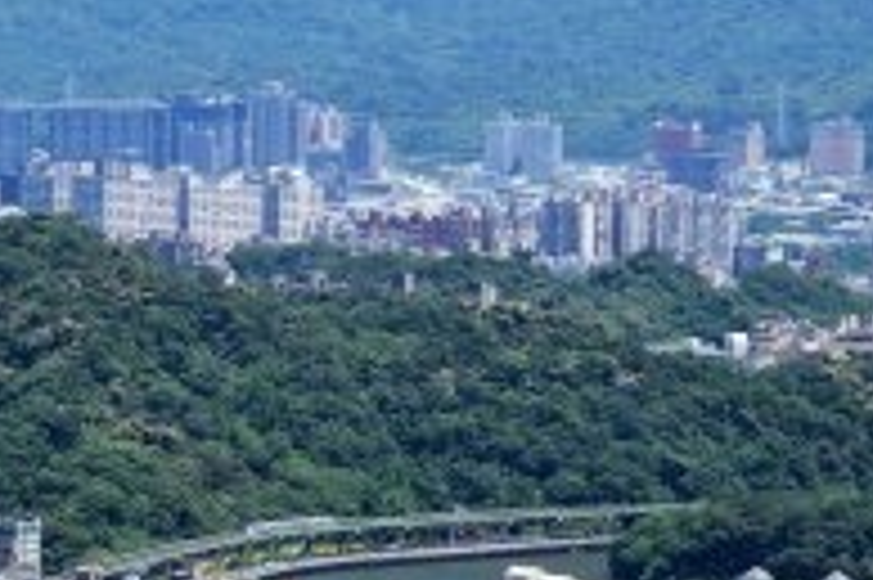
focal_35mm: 317
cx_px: 315
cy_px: 288
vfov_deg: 4.3
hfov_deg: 6.5
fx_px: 7681
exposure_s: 1/250
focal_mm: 120
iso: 100
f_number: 8
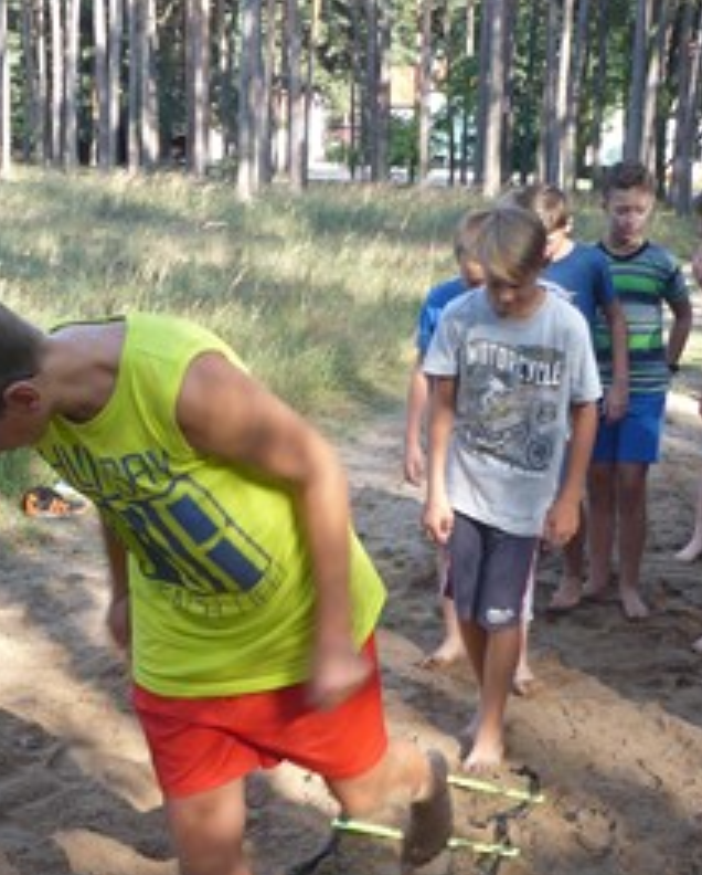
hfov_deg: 24.5
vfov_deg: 30.1
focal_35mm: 62
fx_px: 1606
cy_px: 607
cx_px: 202
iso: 100
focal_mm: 5.8
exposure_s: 1/200
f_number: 2.8
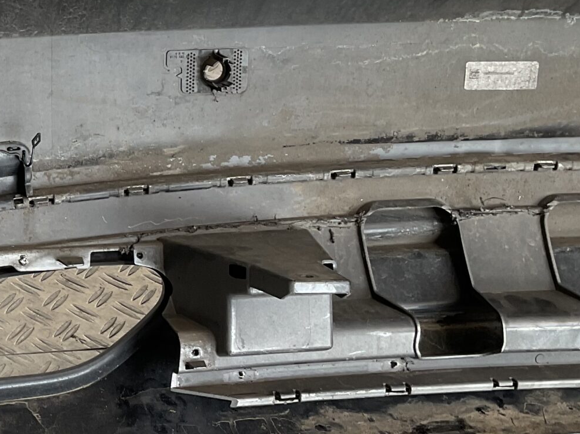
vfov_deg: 19.6
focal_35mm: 75
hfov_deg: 24.2
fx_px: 1256
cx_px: -70
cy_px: 144
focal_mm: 3
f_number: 1.8
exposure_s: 1/100
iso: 25
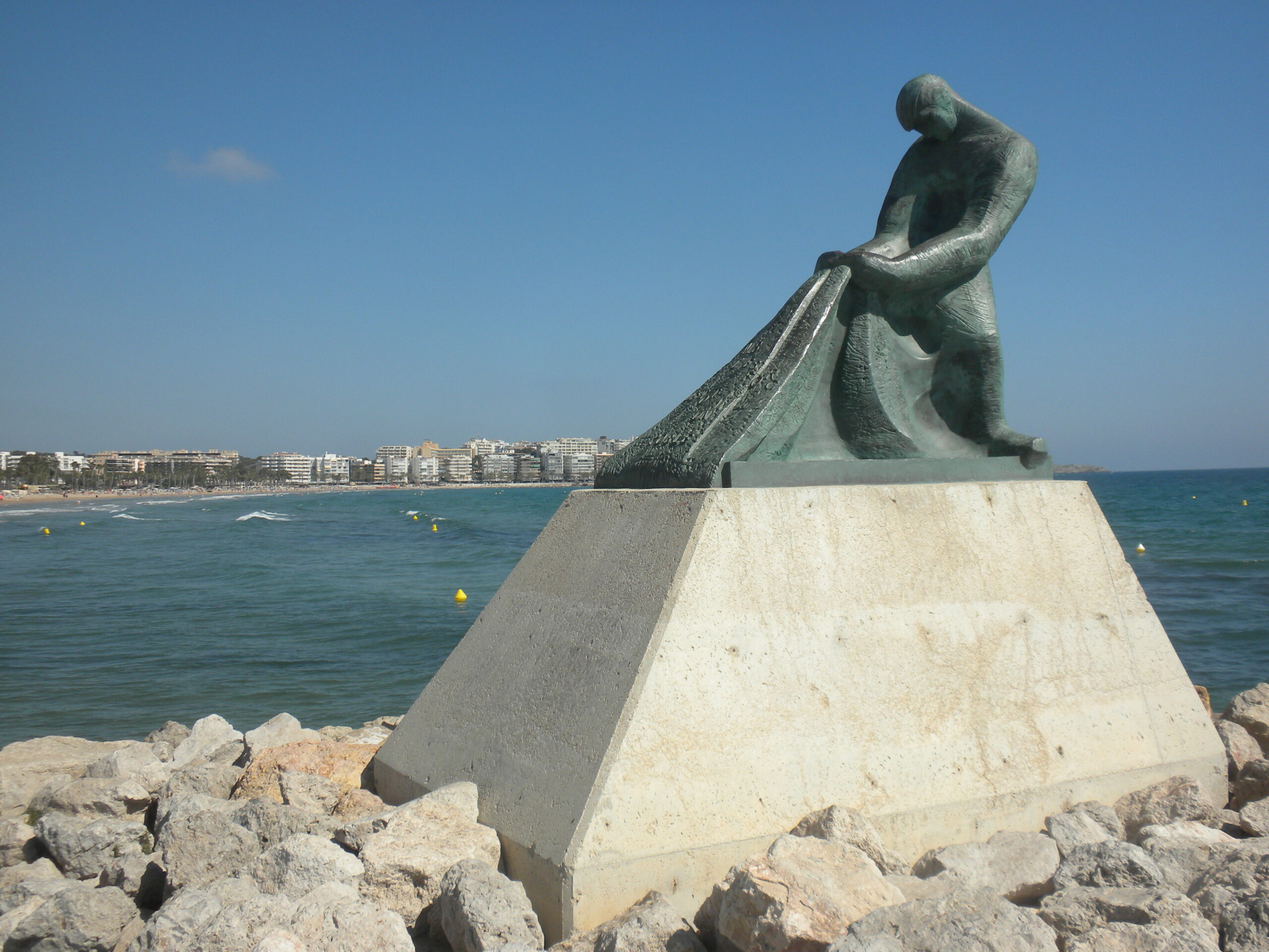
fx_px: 1356
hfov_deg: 50.1
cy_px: 476
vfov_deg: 38.7
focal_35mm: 37
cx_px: 634
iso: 64
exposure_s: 1/170
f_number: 10
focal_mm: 6.6
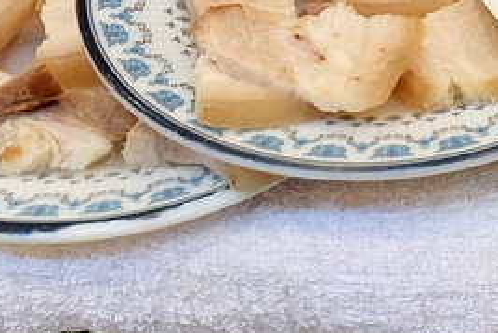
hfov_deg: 13.1
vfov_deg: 9.3
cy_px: -81
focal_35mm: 145
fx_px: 2007
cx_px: 834
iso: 1000
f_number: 4.5
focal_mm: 25.6
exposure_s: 1/40
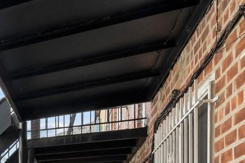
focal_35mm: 59
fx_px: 401
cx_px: -200
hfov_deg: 21.5
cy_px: 240
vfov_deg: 20.1
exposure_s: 1/400
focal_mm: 14
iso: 500
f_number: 10
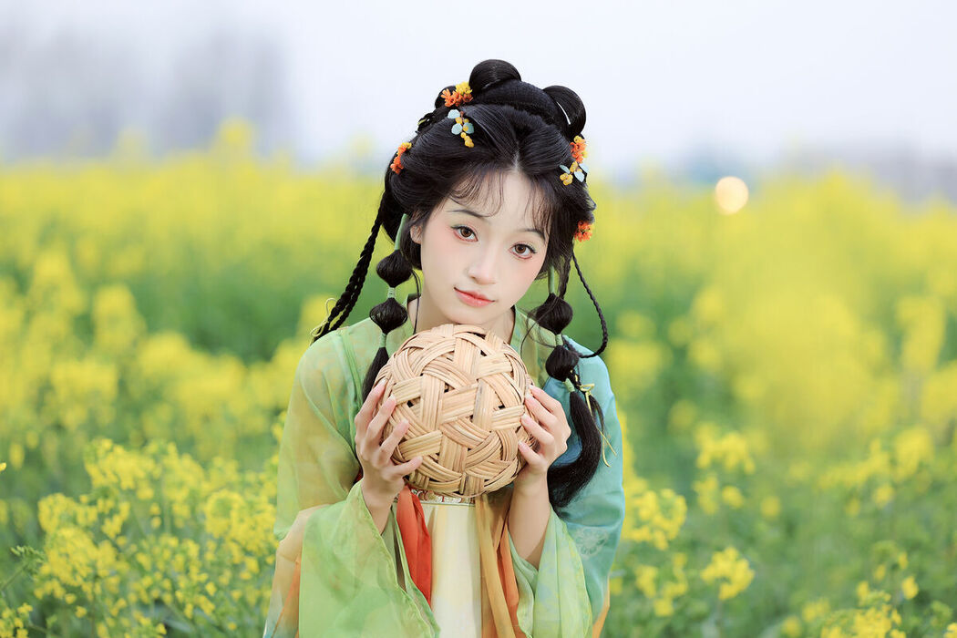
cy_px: 319
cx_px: 478
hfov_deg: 15.2
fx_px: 3588
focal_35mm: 135
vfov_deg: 10.2
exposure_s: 1/400
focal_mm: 135
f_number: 2.8
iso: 400
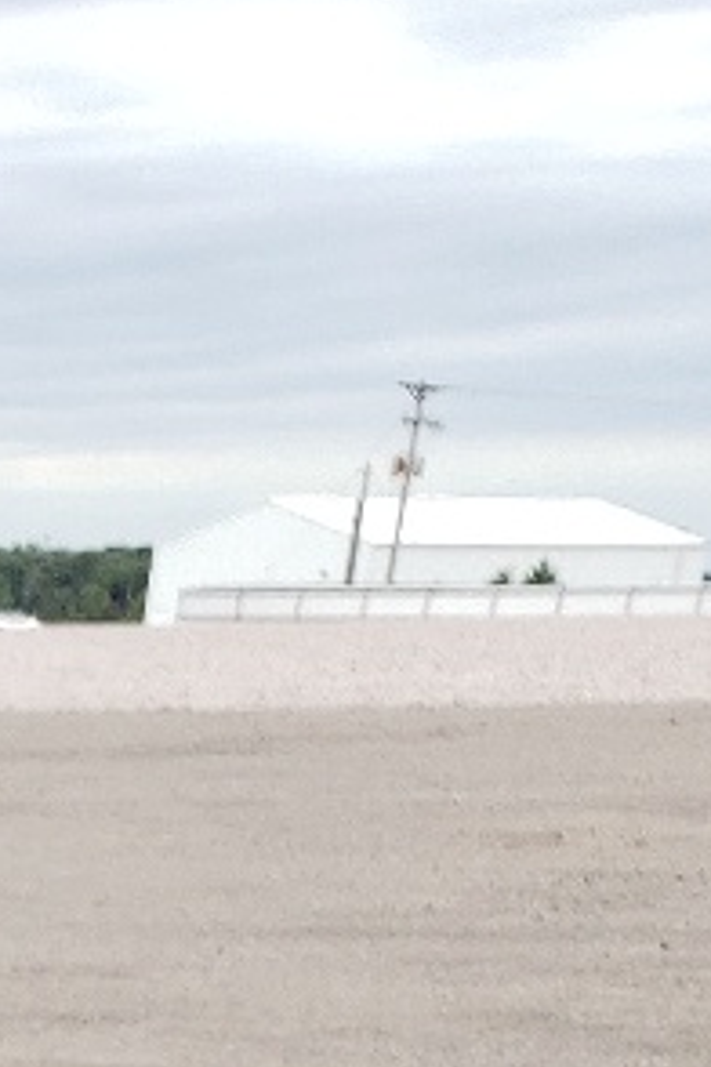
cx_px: -1752
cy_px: 2152
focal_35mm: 147
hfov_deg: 7.6
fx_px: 4355
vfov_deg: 12.3
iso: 50
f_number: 1.5
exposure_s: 1/1111
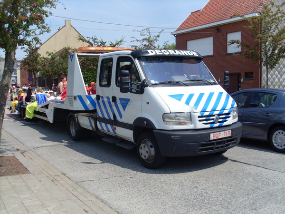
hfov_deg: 49.0
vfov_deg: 37.7
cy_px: 107
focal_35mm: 38
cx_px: 142
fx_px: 313
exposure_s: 1/250
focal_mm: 6.3
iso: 80
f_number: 7.7
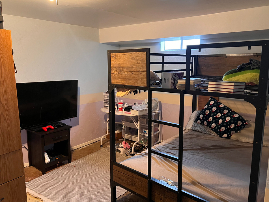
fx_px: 218
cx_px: 135
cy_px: 99
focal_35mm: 28
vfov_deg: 49.7
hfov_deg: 63.5
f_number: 1.5
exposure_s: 1/40
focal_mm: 5.7
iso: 500
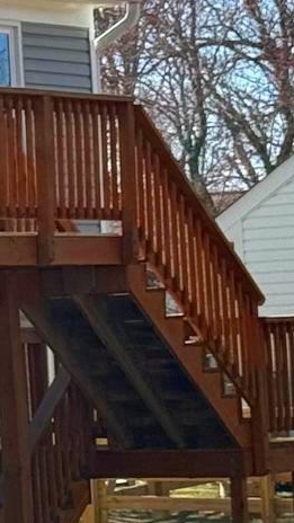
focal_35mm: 231
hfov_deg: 5.0
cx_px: -614
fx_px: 3201
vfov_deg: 9.3
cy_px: 219
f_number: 1.78
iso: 100
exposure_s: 1/3534
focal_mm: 6.76
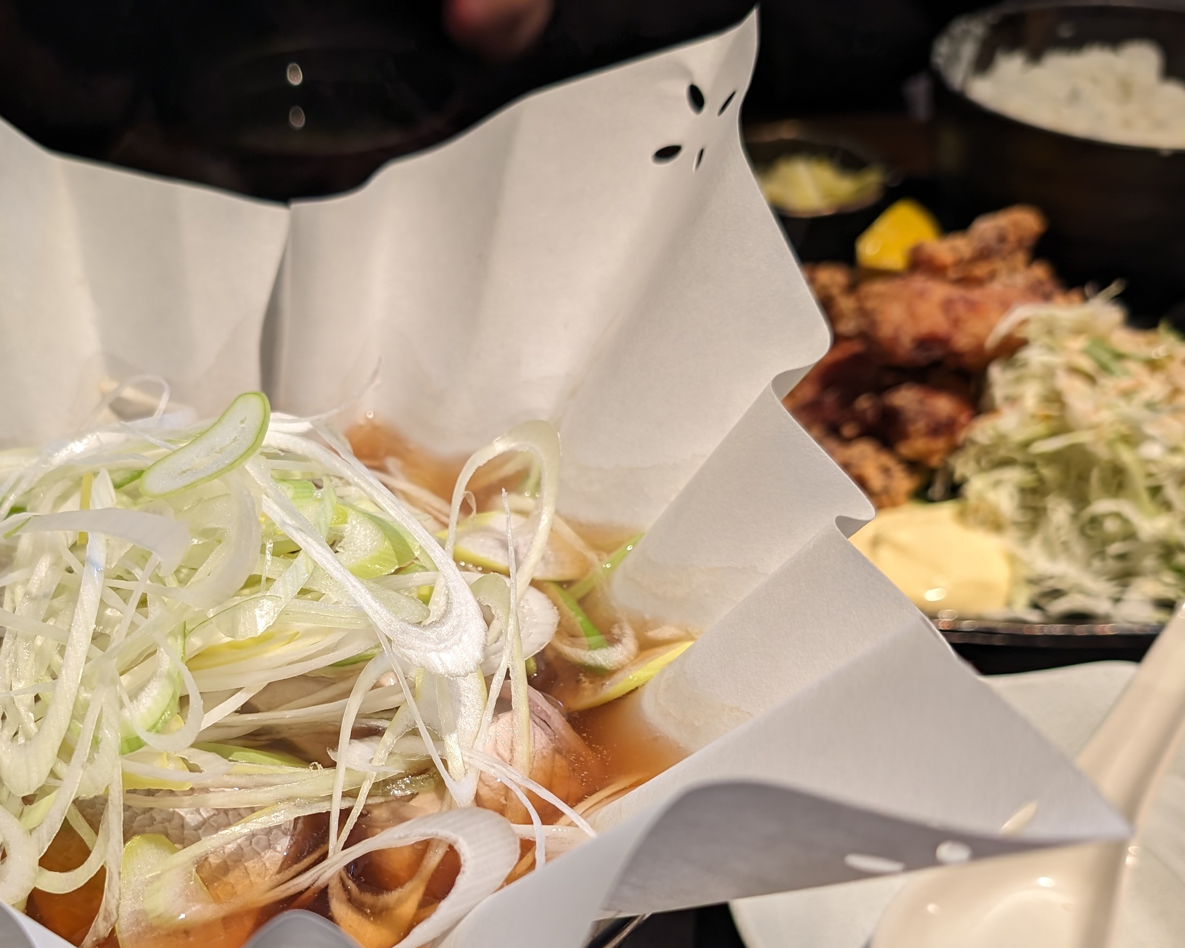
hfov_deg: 42.6
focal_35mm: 43
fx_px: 1508
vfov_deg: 34.4
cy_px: 680
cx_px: 441
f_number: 1.68
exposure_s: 1/30
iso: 38
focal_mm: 6.9
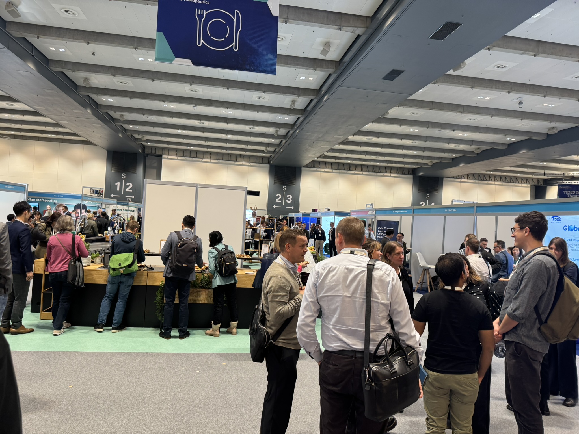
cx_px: 290
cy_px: 217
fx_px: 401
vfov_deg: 56.8
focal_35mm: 24
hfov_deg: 71.6
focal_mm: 6.76
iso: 125
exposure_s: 1/50
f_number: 1.78
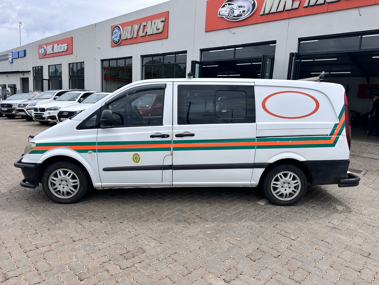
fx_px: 263
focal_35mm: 24
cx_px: 190
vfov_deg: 56.8
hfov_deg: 71.6
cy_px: 142
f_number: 1.78
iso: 80
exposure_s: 1/4348
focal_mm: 6.86
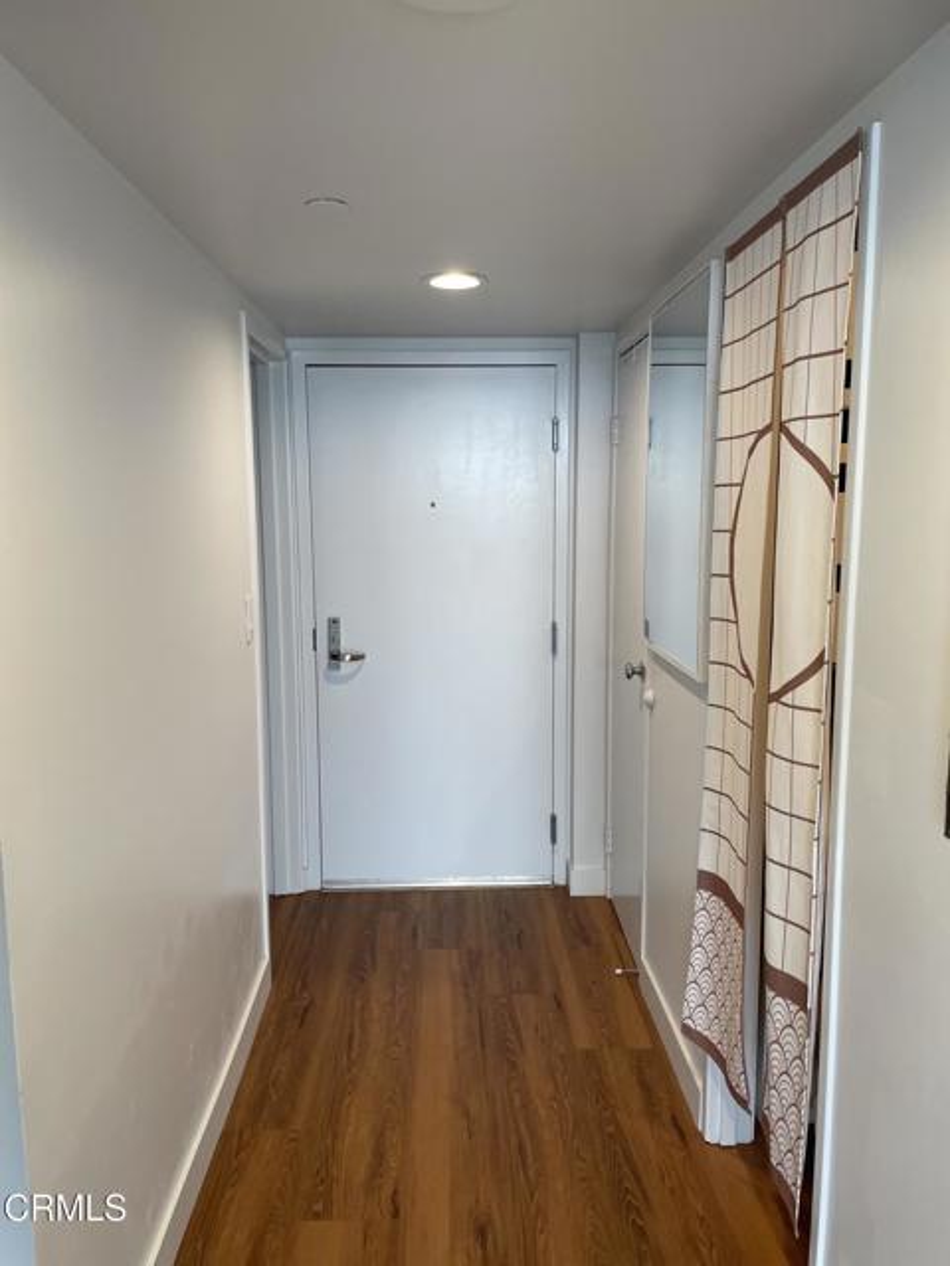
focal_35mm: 26
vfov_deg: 67.3
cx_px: 475
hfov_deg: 53.1
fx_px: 951
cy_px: 633
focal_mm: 4.2
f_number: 1.6
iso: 80
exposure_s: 1/120
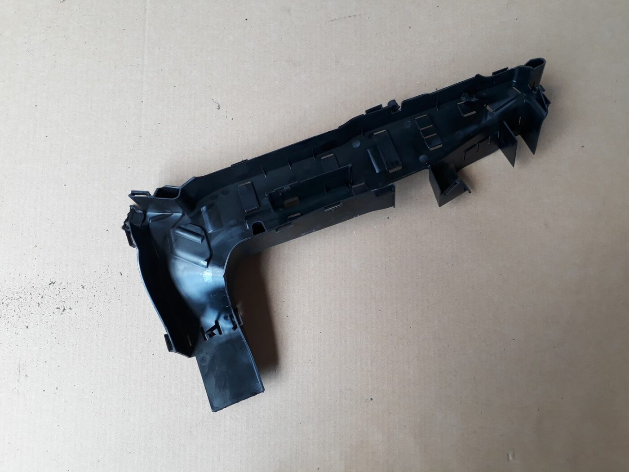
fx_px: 491
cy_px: 236
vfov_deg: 51.4
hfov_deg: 65.3
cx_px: 314
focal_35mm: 27
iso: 40
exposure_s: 1/50
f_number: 1.9
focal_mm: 3.6
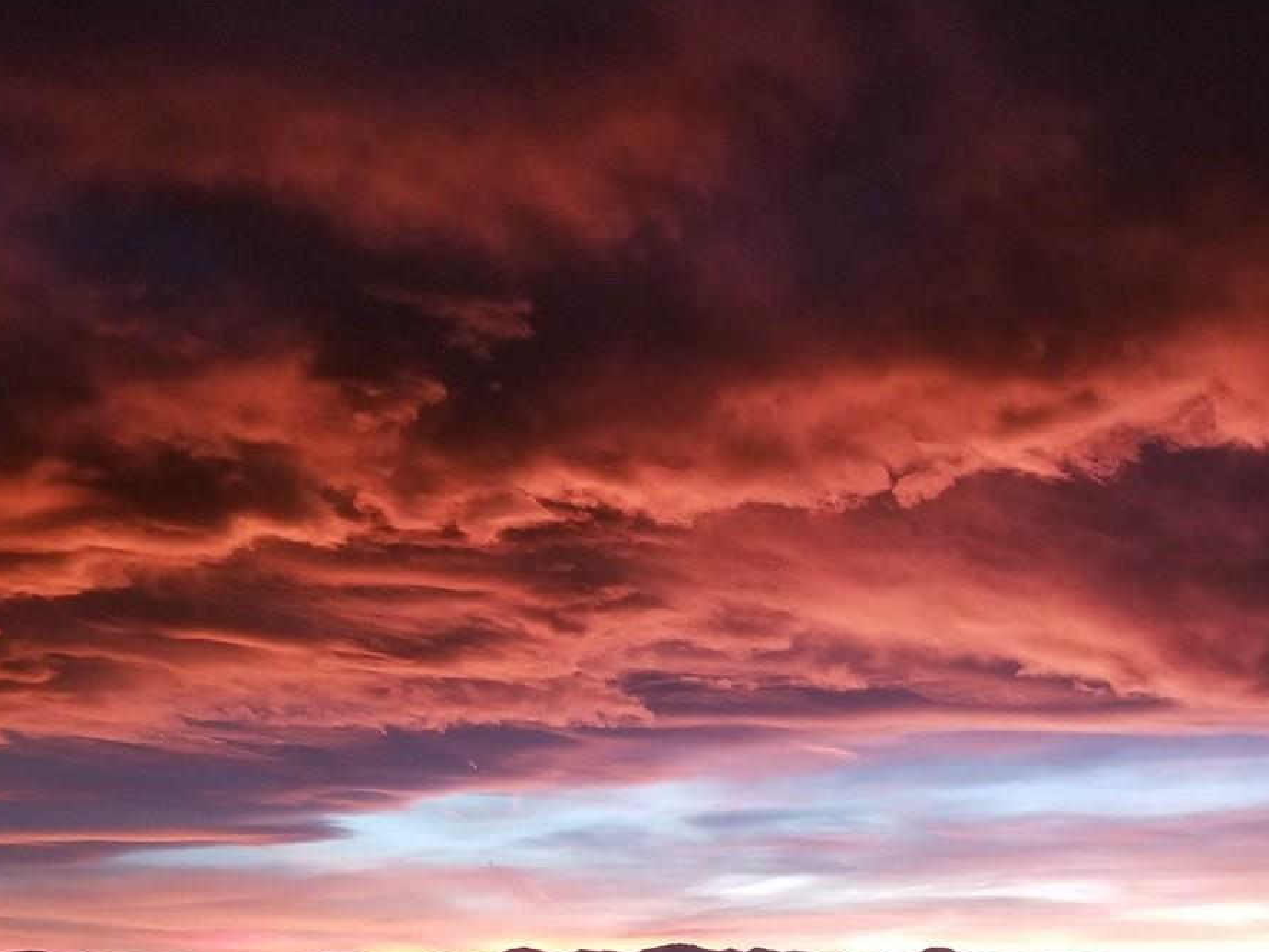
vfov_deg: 29.7
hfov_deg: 38.7
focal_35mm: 47
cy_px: 846
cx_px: 1041
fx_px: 1723
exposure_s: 1/20
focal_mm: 4.25
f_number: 1.7
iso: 250
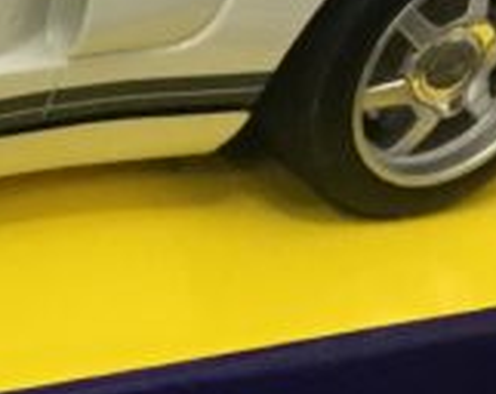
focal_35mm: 193
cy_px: 443
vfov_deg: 7.9
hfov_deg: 9.6
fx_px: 2826
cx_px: -351
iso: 200
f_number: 2.4
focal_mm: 3.3
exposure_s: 1/30
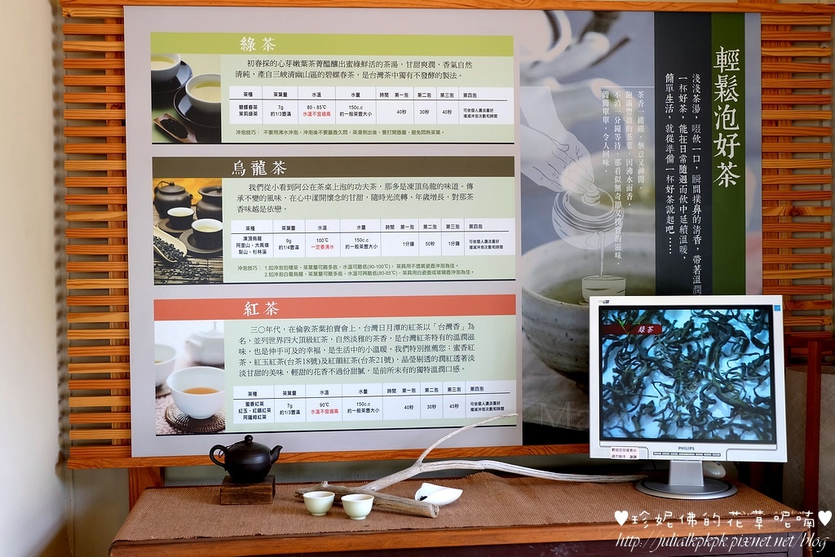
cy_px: 278
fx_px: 1021
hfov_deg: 44.5
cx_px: 418
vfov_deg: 30.5
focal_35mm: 44
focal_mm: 29.5
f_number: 4.7
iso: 320
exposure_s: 1/30
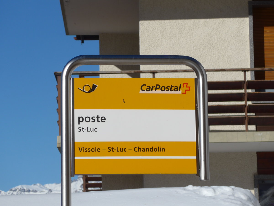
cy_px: 103
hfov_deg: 8.9
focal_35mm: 222
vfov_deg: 6.7
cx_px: 137
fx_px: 1757
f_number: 5.9
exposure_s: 1/1000
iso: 80
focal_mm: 42.8
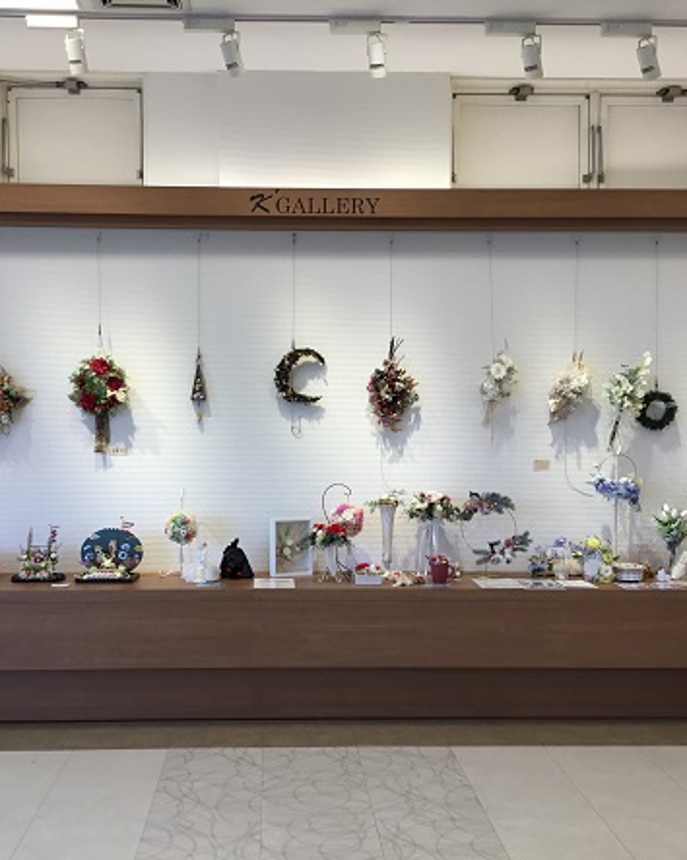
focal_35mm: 41
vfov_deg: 44.8
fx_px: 1043
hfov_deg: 36.4
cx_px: 301
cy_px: 433
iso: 32
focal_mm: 3.3
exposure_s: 1/120
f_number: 2.4
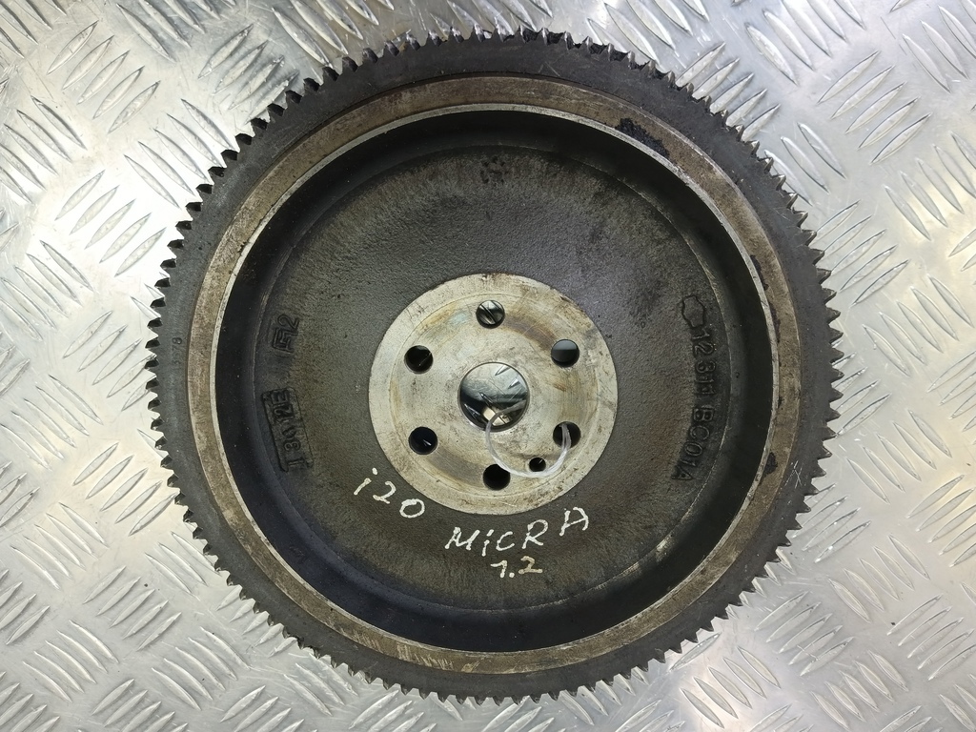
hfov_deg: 73.9
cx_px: 488
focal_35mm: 23
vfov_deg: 58.9
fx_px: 648
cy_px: 366
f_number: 1.6
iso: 200
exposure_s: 1/50
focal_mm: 4.11
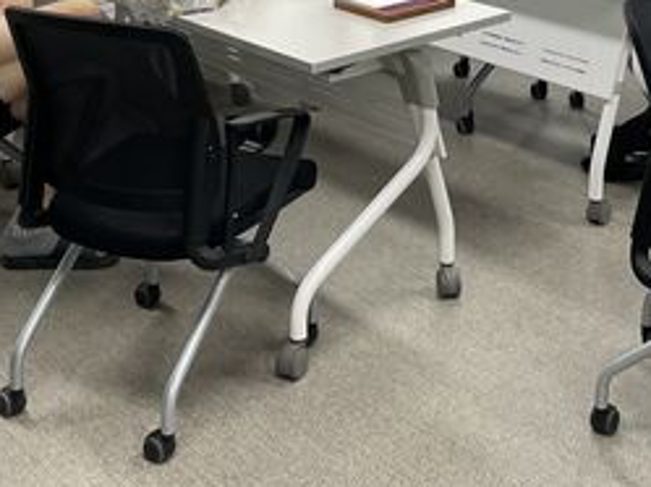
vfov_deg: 20.5
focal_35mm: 68
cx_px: 447
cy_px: -59
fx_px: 1277
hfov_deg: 28.4
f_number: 1.6
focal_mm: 4.2
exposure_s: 1/120
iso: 80
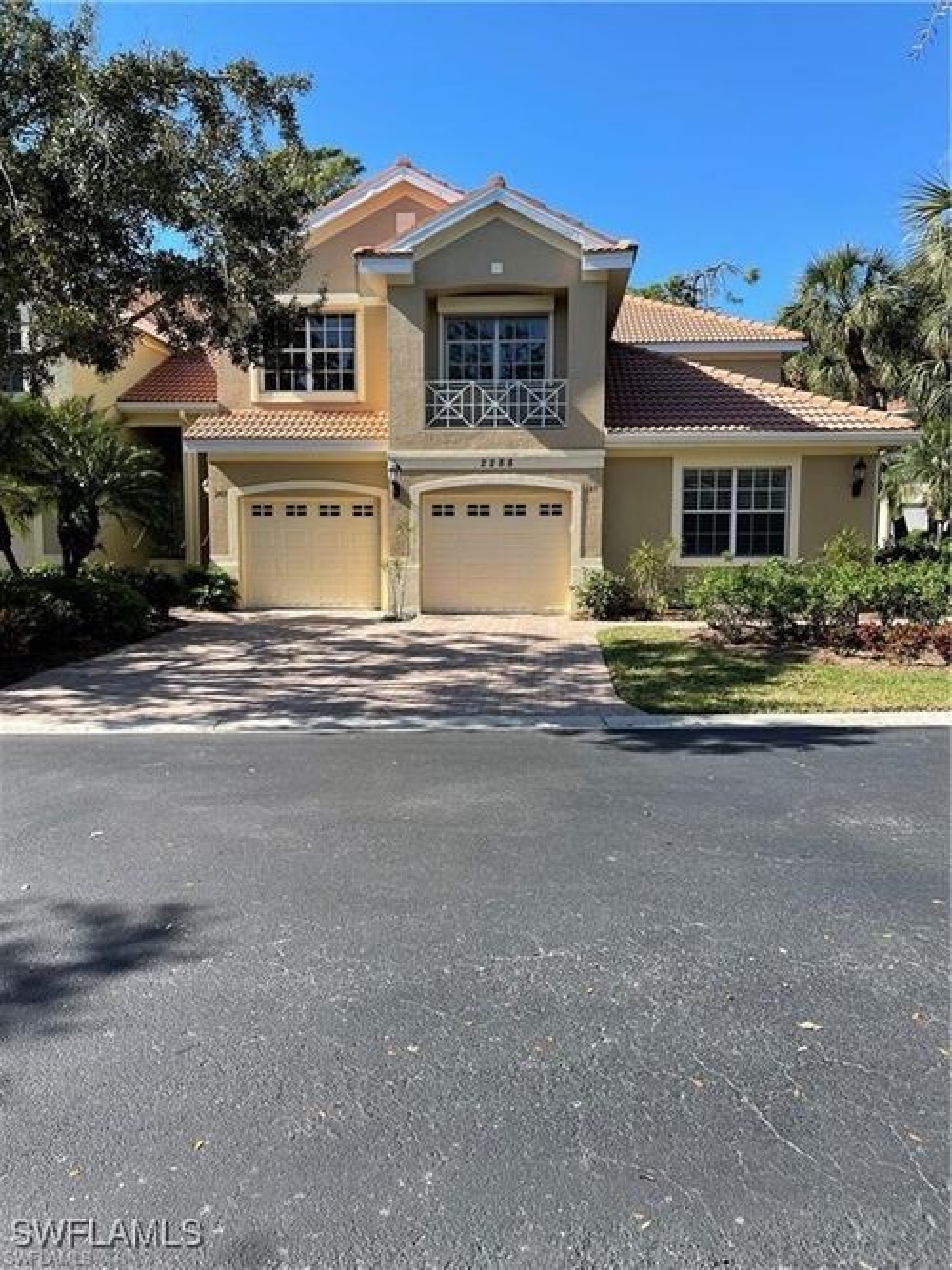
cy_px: 635
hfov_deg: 53.0
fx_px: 954
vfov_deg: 67.3
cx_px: 476
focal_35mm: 26
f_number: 1.6
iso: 32
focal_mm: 4.2
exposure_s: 1/1667
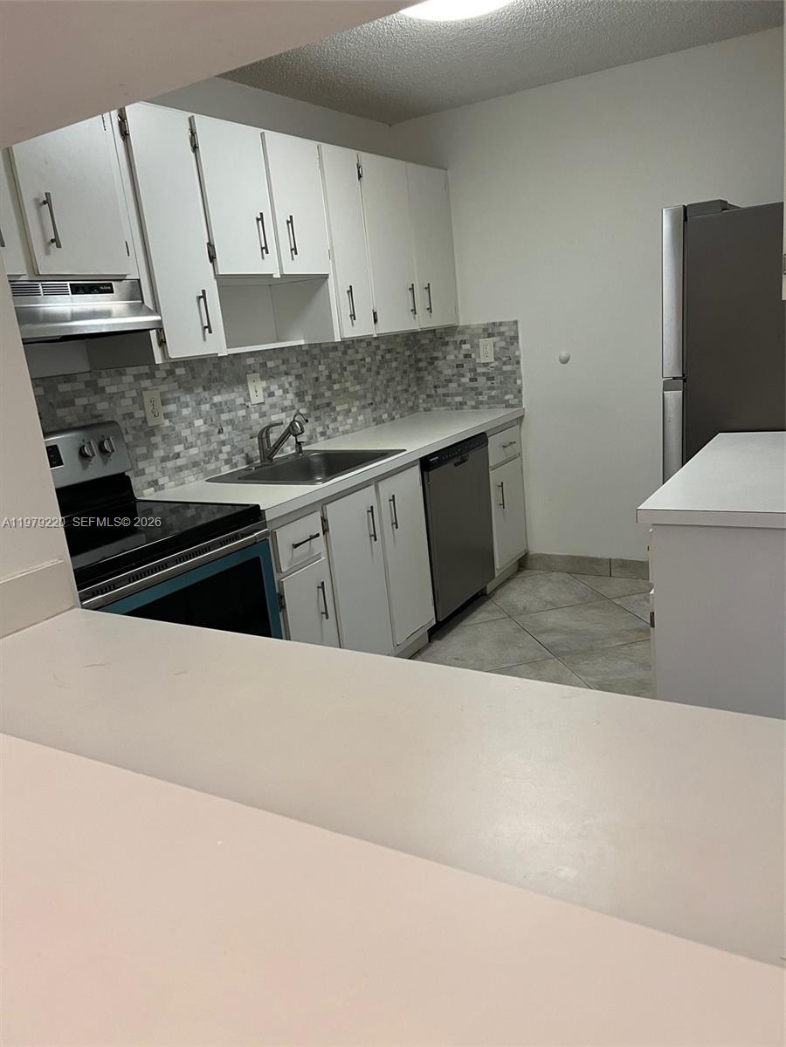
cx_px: 393
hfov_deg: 53.1
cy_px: 524
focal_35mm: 26
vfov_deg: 67.3
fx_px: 787
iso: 125
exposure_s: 1/60
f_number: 1.5
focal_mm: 5.7
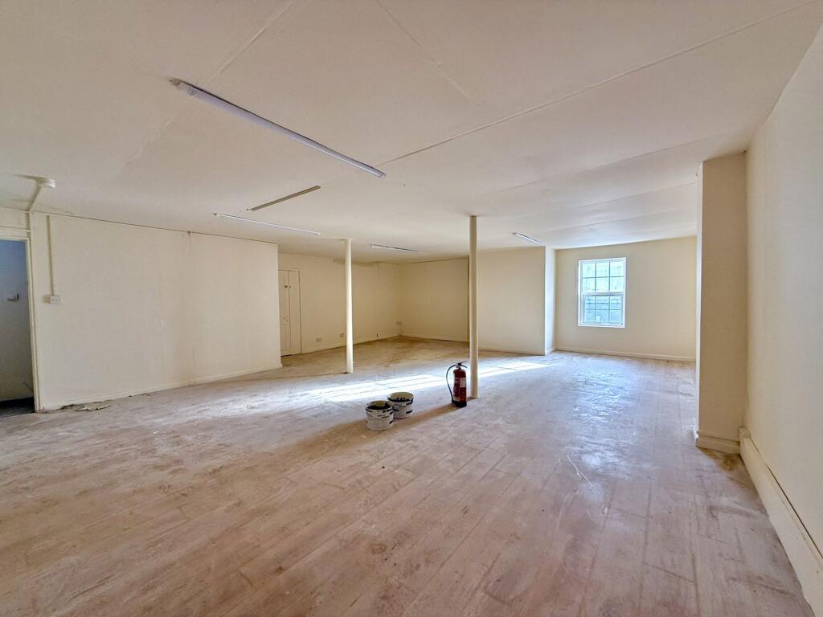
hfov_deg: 102.1
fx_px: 333
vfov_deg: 85.7
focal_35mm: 14
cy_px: 308
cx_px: 412
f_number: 2.2
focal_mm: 2.22
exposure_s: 1/99
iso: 100
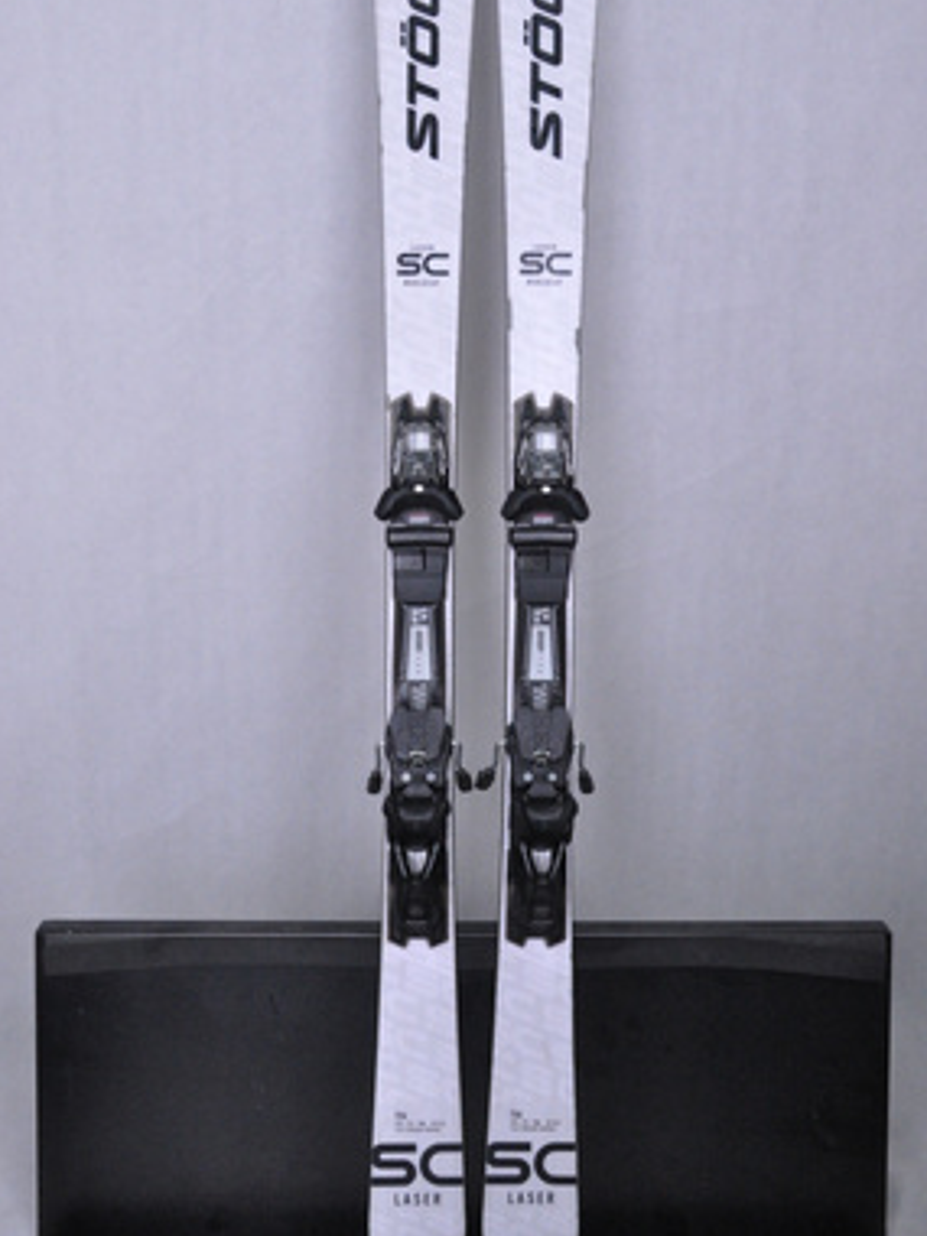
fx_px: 1464
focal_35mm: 41
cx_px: 477
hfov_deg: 35.1
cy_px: 524
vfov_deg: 45.6
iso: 3200
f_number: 8
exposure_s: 1/125
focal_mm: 24
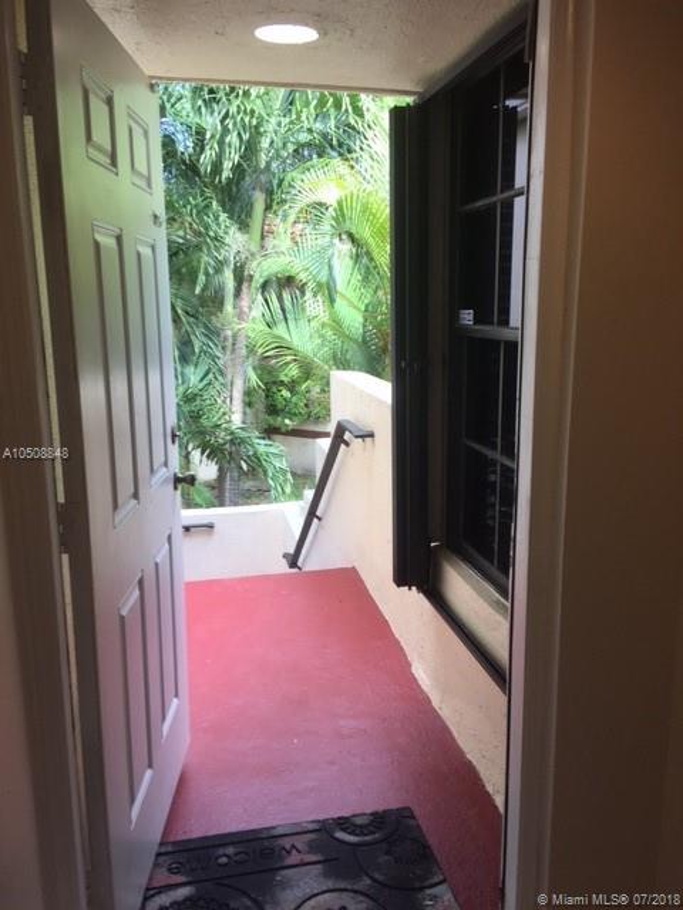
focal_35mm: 29
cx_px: 342
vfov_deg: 61.7
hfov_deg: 48.2
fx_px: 763
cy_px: 455
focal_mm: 4.15
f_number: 2.2
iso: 25
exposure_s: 1/60
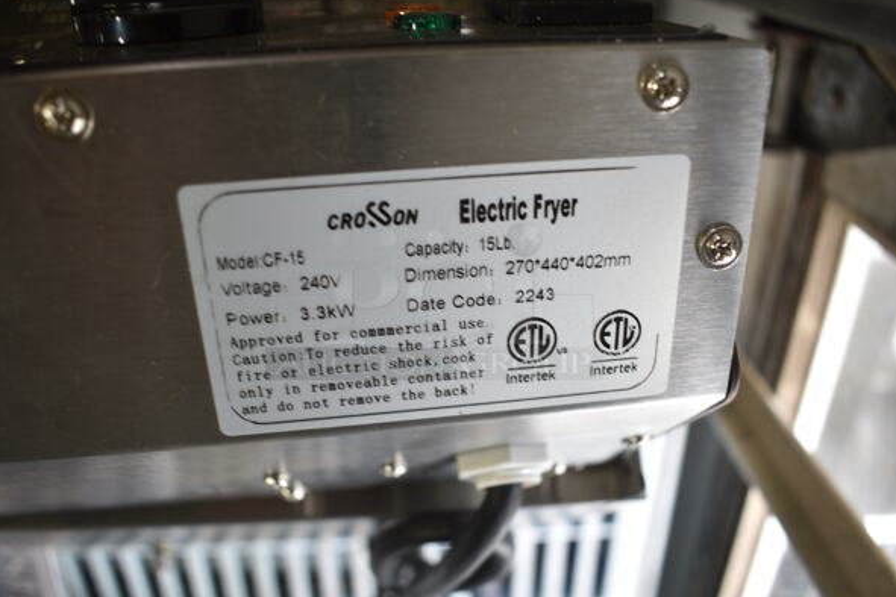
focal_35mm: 31
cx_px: 435
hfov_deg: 60.3
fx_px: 771
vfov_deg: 42.3
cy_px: 300
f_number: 3.5
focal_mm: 20
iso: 100
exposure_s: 1/40
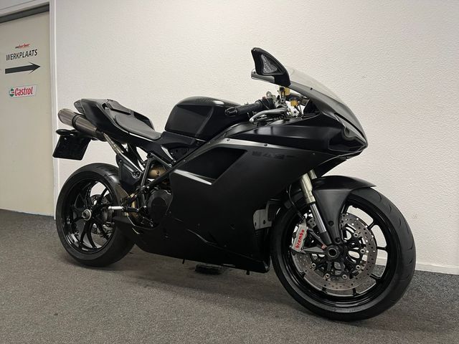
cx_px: 230
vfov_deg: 53.1
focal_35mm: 26
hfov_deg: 67.3
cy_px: 172
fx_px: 345
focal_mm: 5.1
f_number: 1.6
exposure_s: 1/50
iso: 80
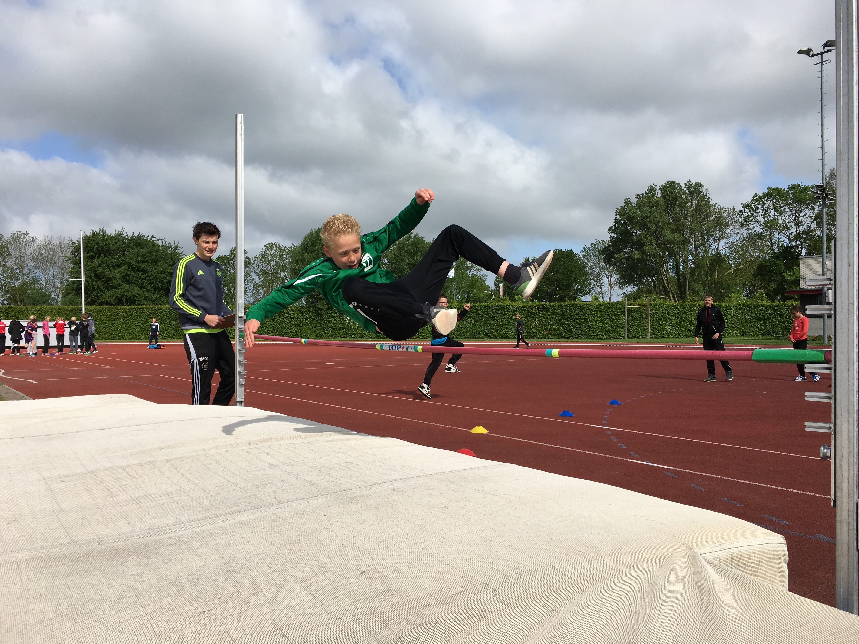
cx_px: 430
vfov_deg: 48.2
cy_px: 322
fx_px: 720
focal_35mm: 29
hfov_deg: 61.7
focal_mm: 4.15
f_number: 2.2
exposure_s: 1/2331
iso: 25
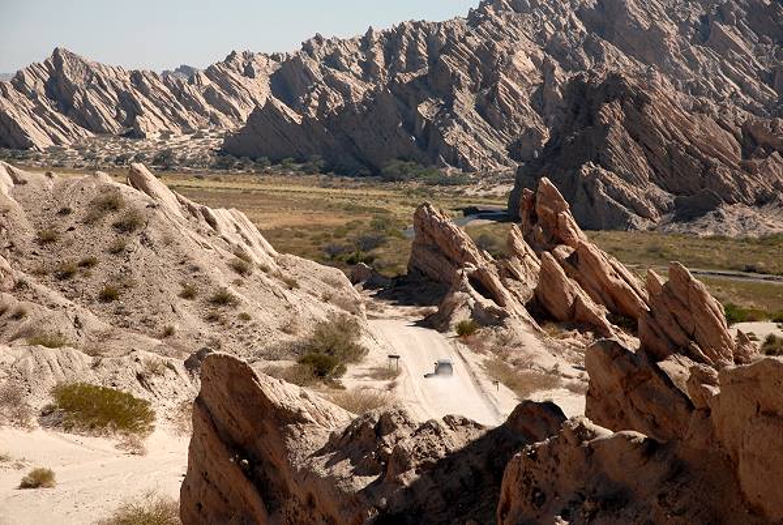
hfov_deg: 20.0
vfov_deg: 13.5
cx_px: 392
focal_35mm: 102
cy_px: 262
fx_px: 2222
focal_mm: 68
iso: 200
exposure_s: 1/1000
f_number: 8
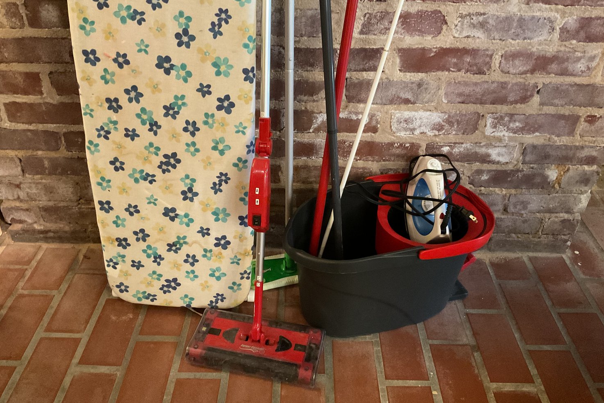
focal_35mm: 31
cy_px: 206
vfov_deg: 42.3
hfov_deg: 60.3
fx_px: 520
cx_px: 297
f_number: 1.8
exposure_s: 1/30
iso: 500
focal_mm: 3
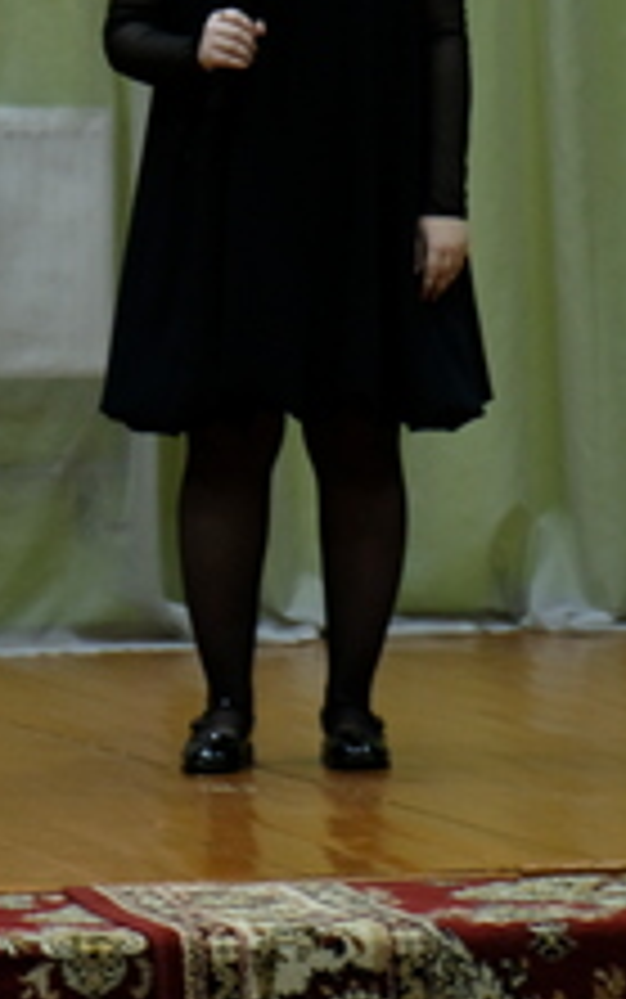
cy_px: -76
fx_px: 5371
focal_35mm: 197
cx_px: -223
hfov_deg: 6.6
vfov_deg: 10.5
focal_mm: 44.4
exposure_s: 1/17
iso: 400
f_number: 4
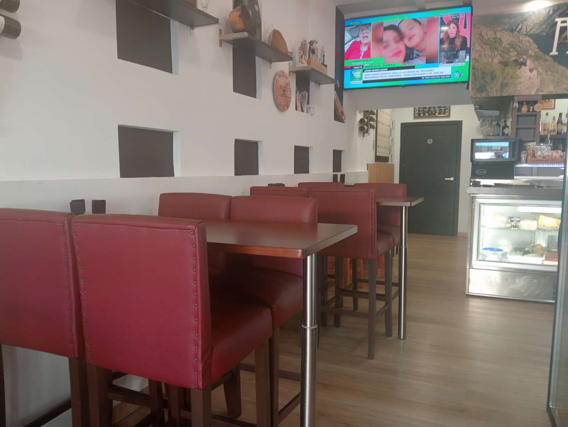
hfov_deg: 63.4
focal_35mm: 28
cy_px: 214
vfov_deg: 49.8
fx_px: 460
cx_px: 284
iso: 350
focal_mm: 3.98
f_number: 1.8
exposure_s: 1/33.3
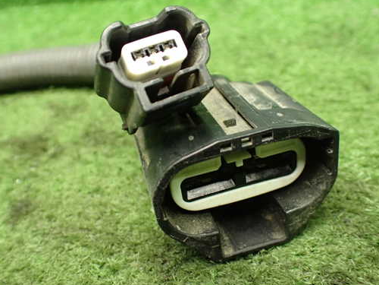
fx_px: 394
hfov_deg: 51.3
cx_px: 185
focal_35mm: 36
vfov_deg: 39.7
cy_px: 137
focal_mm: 5.4
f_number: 2.3
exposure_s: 1/60
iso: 800
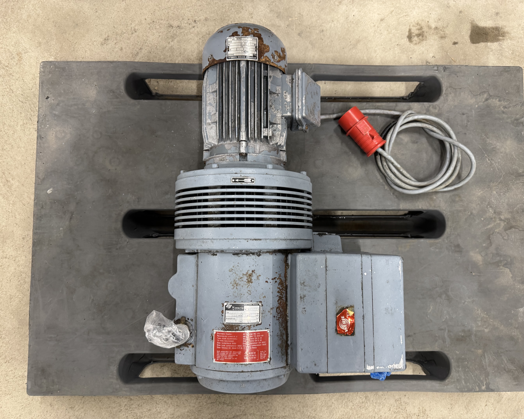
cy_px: 210
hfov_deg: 68.1
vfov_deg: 56.8
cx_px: 273
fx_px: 388
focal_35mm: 25
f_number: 1.78
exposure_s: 1/50
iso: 250
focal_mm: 6.76
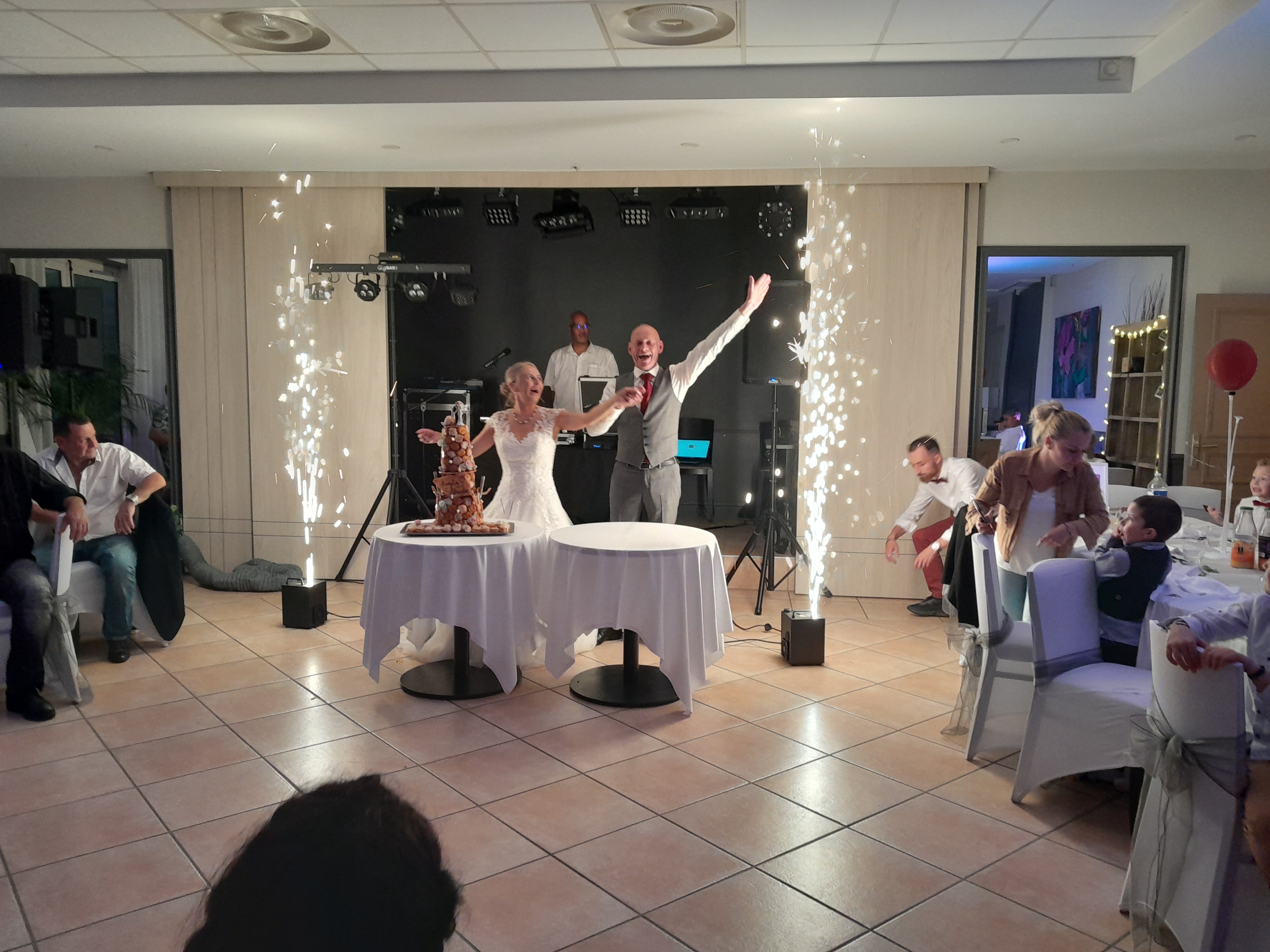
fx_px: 991
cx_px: 635
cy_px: 476
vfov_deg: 51.4
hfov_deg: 65.3
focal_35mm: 27
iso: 250
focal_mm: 4
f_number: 1.8
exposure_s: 1/50
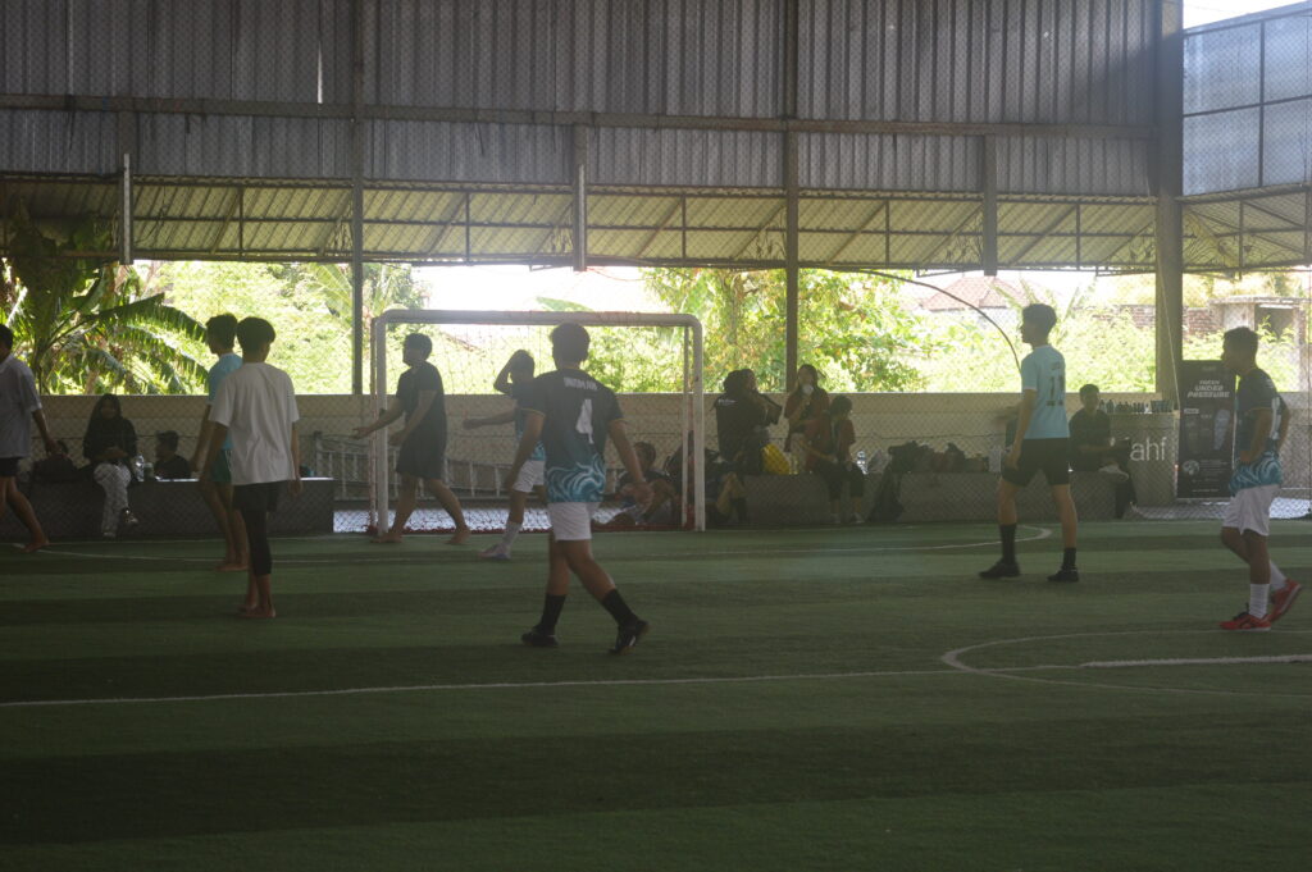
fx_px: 3004
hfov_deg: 24.6
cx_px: 656
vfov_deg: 16.5
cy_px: 436
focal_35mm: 82
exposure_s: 1/100
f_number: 5.6
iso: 400
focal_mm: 55
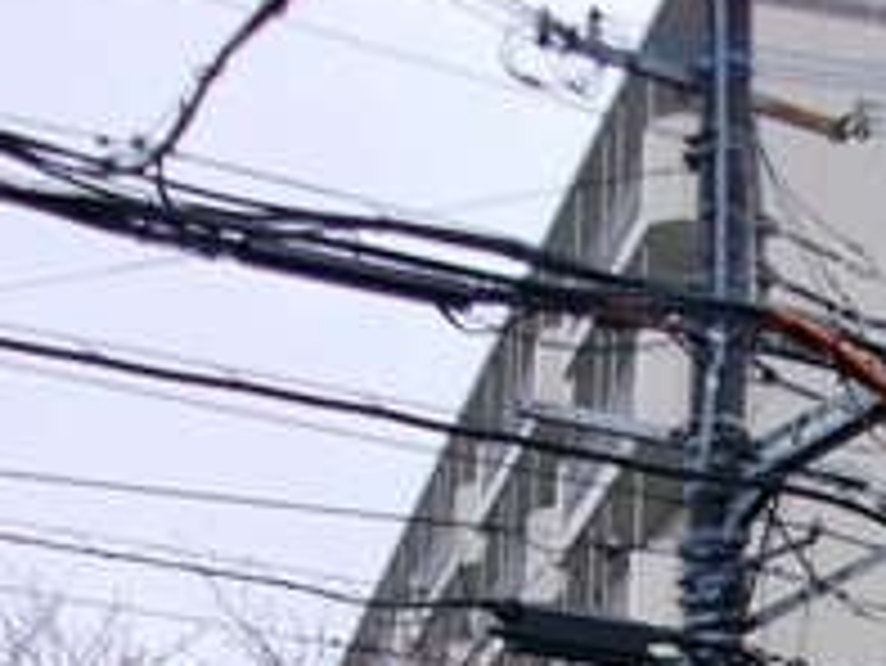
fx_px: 2664
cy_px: 940
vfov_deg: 13.6
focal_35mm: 104
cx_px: 899
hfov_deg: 18.4
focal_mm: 5.7
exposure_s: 1/280
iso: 80
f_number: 2.9
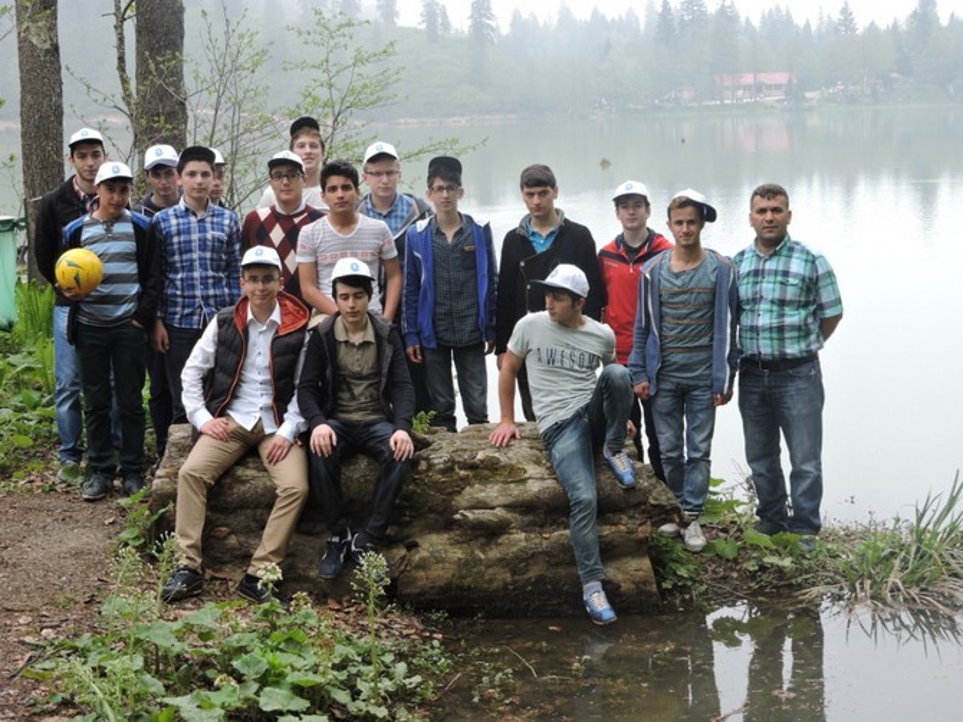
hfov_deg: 29.8
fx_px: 1808
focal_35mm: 65
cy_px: 361
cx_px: 482
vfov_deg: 22.6
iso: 100
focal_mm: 11.6
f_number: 4.2
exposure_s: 1/200
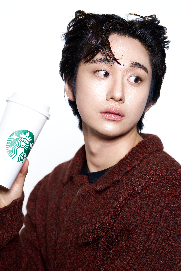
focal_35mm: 110
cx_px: 90
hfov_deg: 12.5
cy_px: 136
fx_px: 830
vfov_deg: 18.6
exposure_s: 1/125
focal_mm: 110
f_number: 8
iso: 125
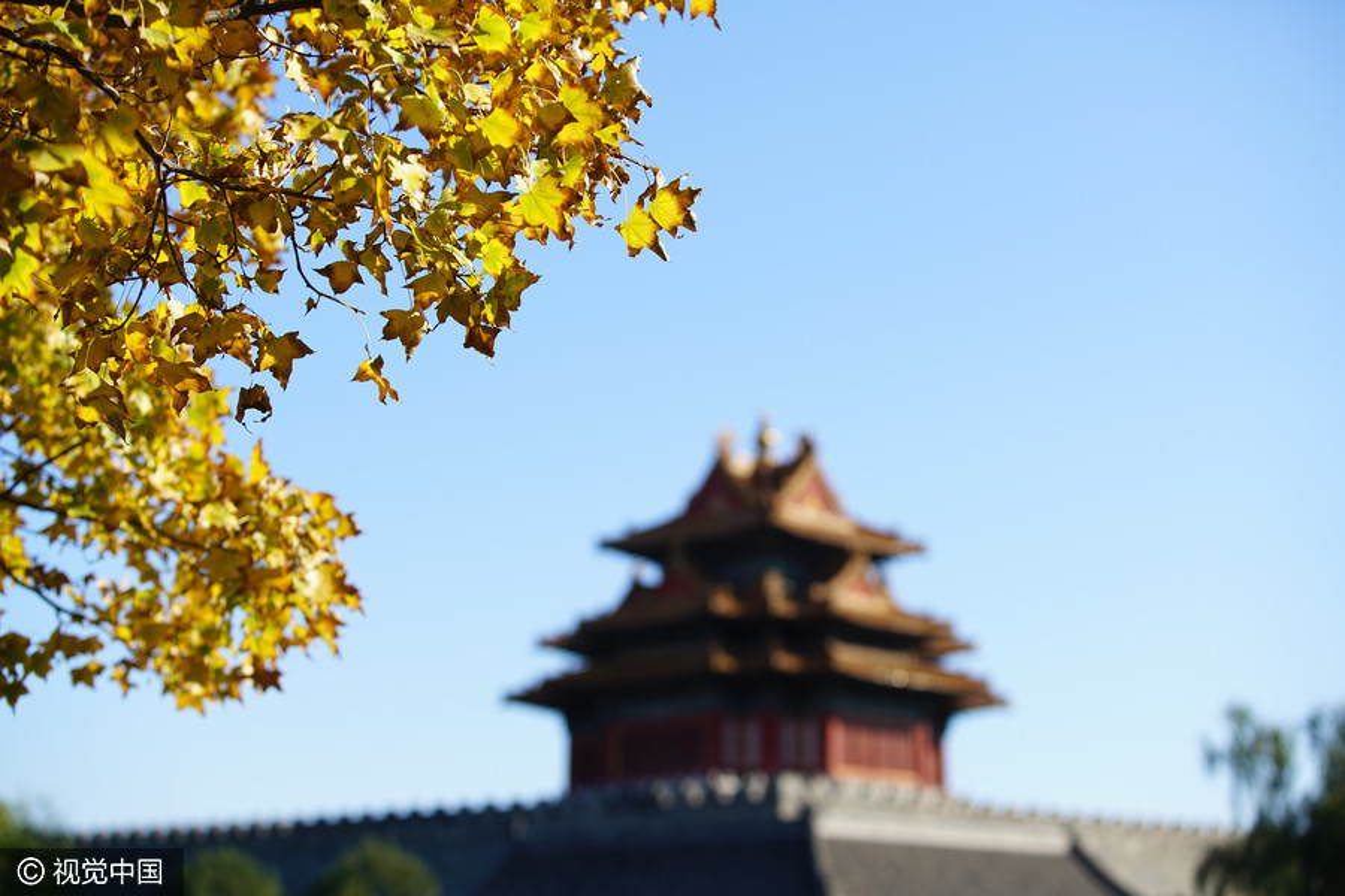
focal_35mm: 70
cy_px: 448
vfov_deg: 19.5
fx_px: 2615
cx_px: 672
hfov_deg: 28.8
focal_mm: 70
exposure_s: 1/640
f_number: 4
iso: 100
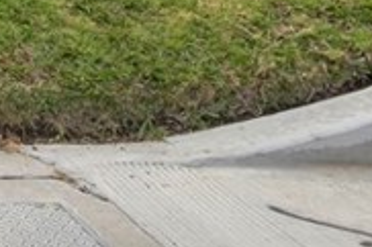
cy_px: -446
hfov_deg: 11.2
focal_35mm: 135
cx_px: -654
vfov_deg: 8.7
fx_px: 1394
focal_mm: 16
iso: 400
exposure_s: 1/200
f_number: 14
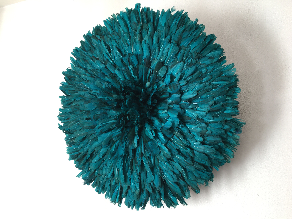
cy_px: 110
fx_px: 245
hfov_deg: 61.7
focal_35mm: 29
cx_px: 146
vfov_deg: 48.2
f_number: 2.2
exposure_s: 1/33
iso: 32
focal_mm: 4.15
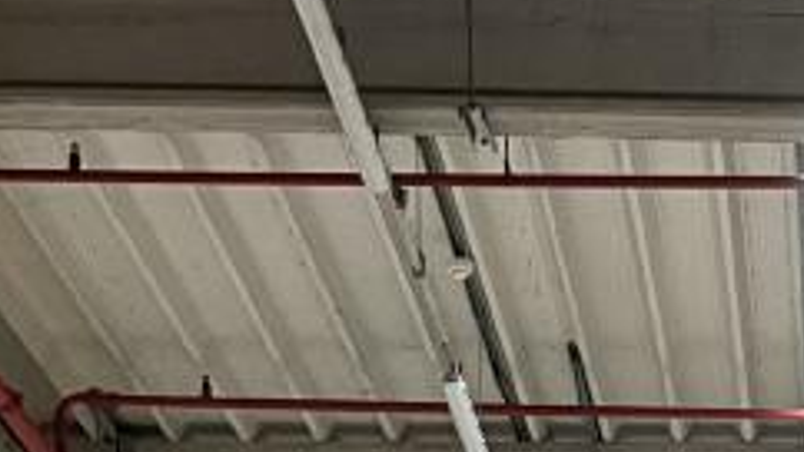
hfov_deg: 13.3
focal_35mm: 150
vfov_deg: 7.5
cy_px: 1117
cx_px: 1299
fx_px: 3197
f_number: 1.6
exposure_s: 1/60
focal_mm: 4.2
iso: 400
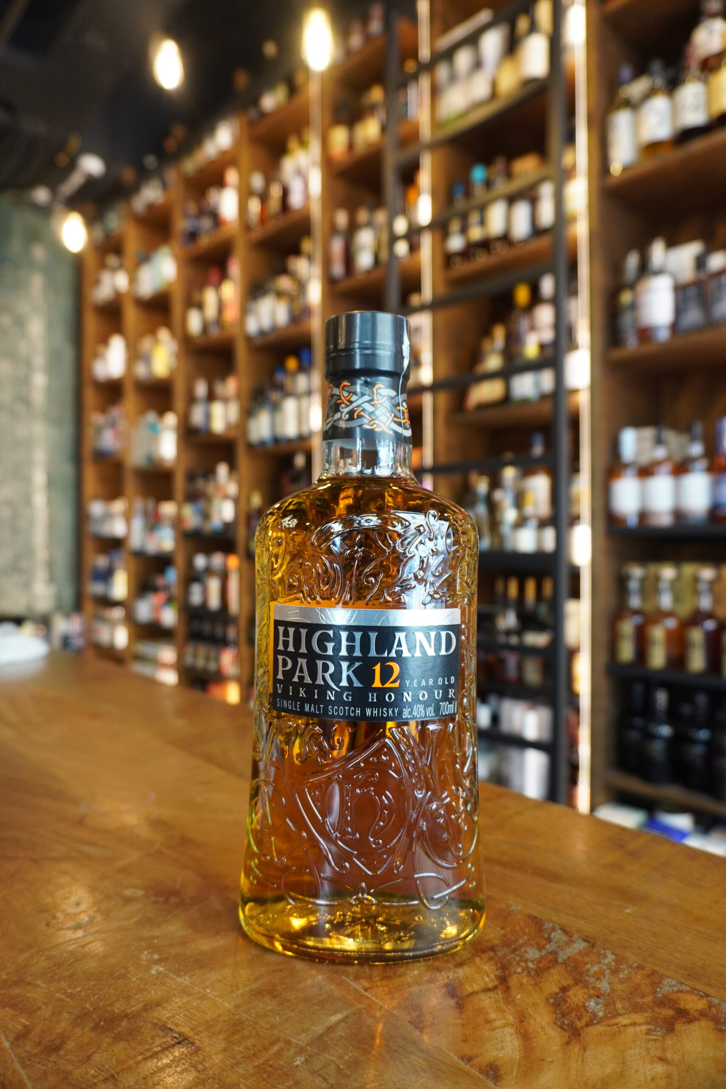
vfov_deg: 73.7
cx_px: 363
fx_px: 726
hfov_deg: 53.1
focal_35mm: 24
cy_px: 544
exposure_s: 1/60
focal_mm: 16
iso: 800
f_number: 4
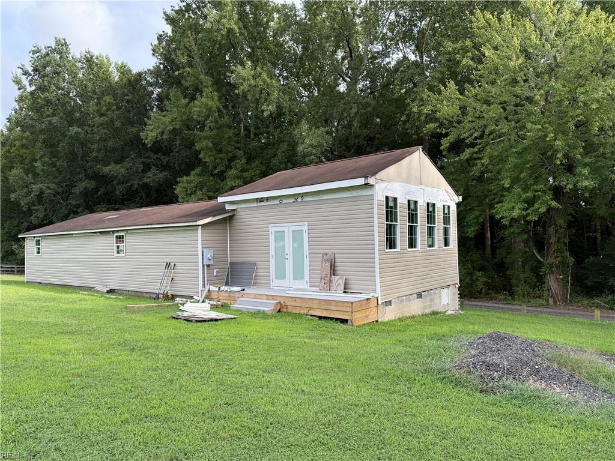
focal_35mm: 24
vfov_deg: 56.8
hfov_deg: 71.6
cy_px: 230
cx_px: 308
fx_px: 426
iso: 80
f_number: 1.78
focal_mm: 6.76
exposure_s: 1/840
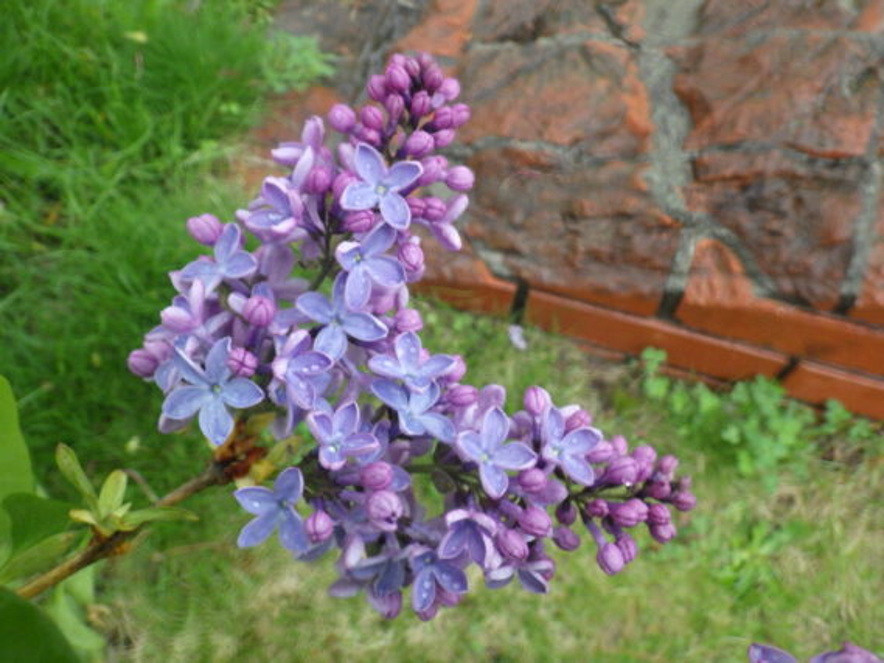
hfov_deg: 53.9
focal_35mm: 34
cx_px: 442
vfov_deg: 41.8
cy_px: 332
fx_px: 868
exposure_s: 1/50
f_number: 3.8
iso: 200
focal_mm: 6.1
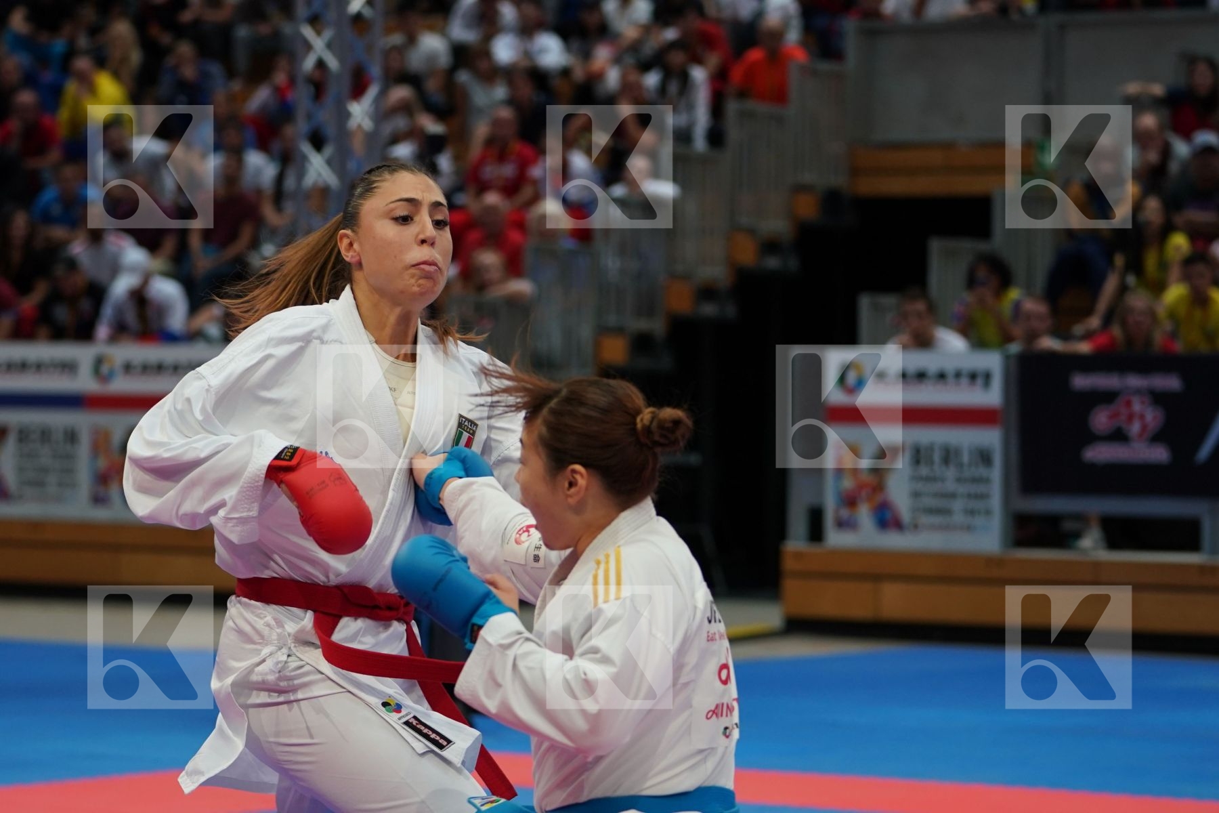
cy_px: 406
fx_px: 4165
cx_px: 610
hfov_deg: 16.7
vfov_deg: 11.1
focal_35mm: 123
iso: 1000
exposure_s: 1/1000
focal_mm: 82
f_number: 2.8
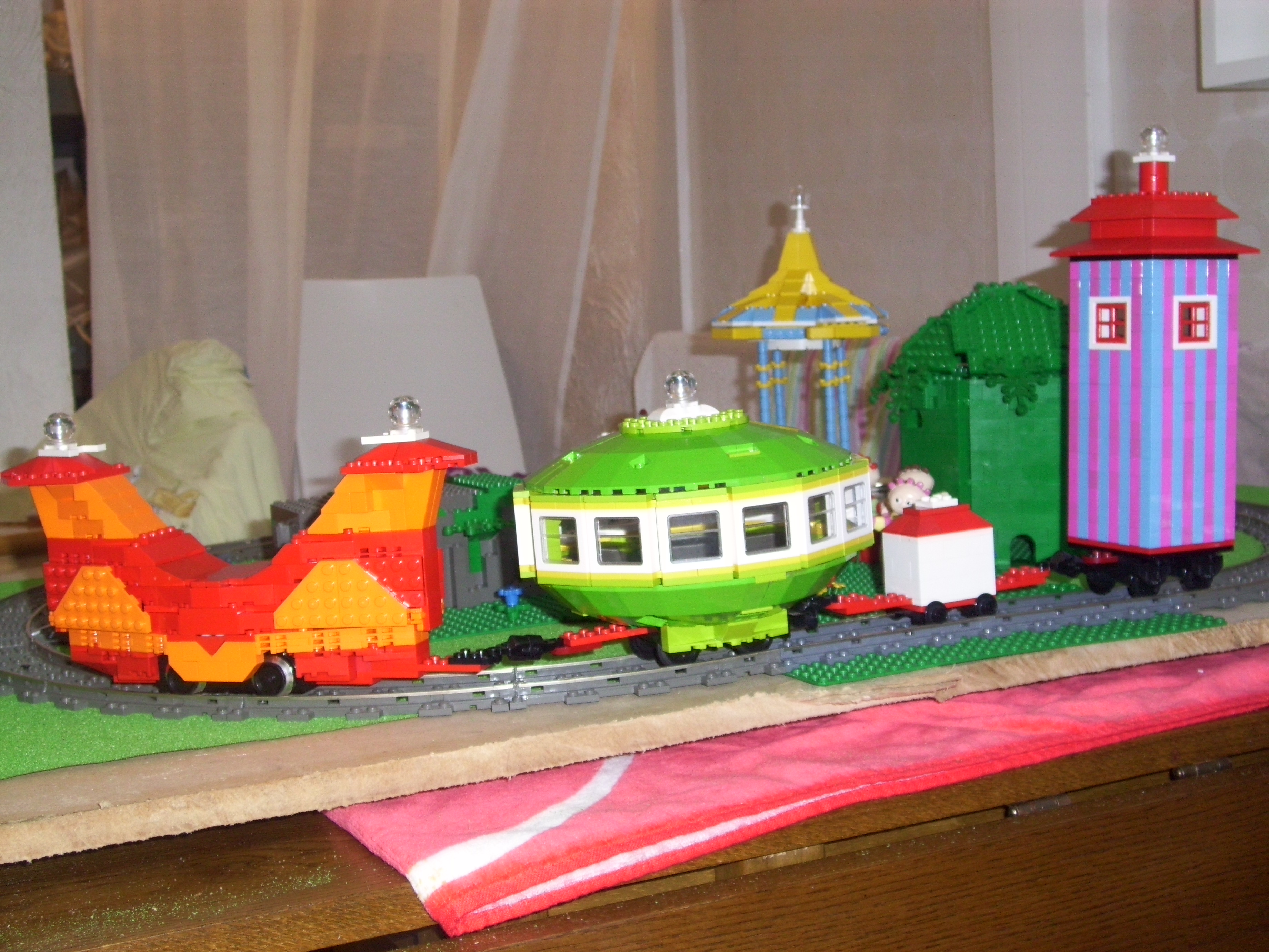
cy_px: 476
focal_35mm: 50
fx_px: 1833
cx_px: 634
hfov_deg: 38.2
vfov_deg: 29.1
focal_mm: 8.8
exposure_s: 1/40
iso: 160
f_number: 4
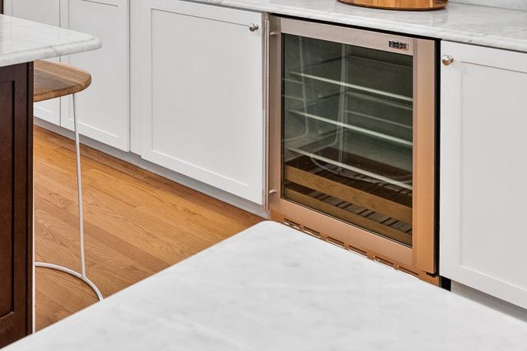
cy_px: -98
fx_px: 702
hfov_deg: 35.9
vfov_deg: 24.7
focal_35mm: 48
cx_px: -32
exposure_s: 1/25
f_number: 5.6
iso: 800
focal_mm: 16
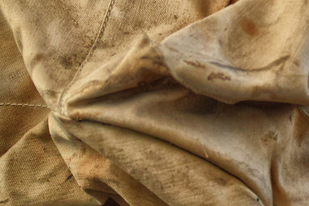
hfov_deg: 5.5
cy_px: 55
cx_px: 350
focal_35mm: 373
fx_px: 3200
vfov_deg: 3.7
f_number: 4
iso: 500
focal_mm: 70
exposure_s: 1/250
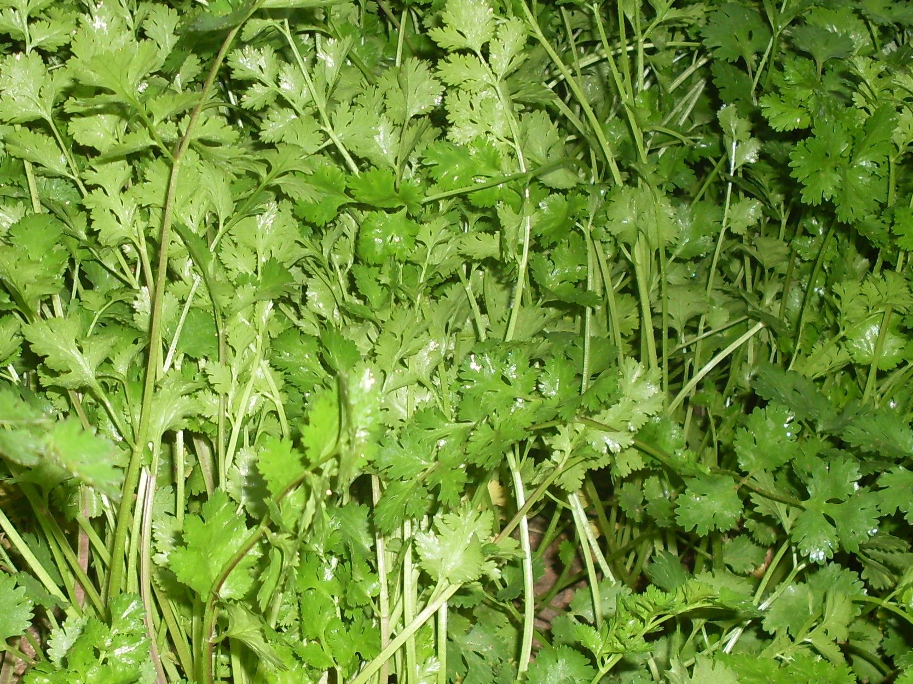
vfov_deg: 21.0
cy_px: 368
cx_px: 298
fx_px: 1846
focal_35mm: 70
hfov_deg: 27.6
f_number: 2.8
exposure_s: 1/45
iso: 100
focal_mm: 6.3
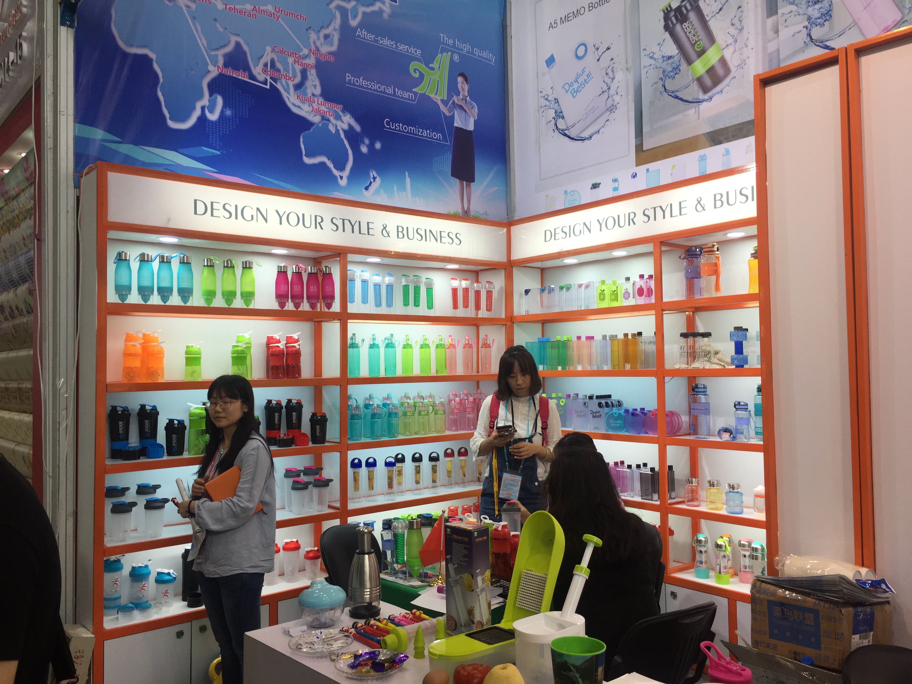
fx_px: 764
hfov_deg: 61.7
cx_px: 456
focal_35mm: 29
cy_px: 342
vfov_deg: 48.2
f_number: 2.2
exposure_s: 1/100
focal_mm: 4.15
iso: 32
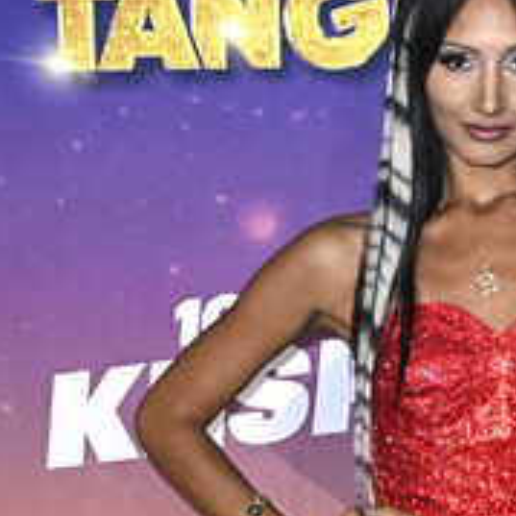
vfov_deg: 21.9
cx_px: 497
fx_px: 1332
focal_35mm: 79
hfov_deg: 21.3
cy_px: 308
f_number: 5.6
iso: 2000
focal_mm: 37
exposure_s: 1/200
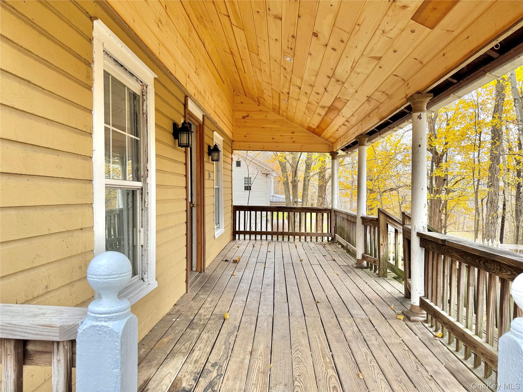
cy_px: 196
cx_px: 262
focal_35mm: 24
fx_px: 363
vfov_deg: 56.8
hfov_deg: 71.6
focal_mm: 6.76
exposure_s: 1/121
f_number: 1.78
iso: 80
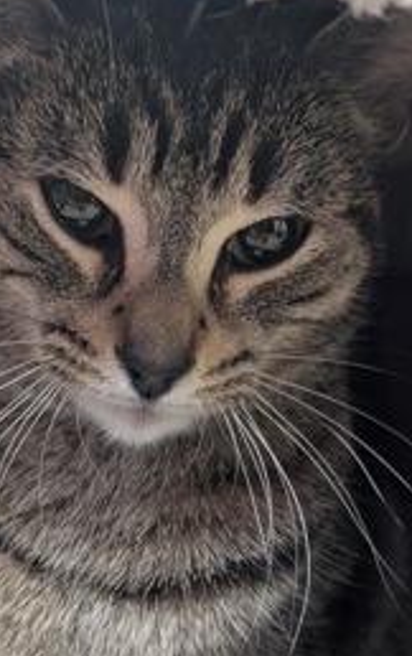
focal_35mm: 55
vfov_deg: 35.1
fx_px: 985
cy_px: 564
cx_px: 97
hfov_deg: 23.4
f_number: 1.68
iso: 685
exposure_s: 1/120
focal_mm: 6.9
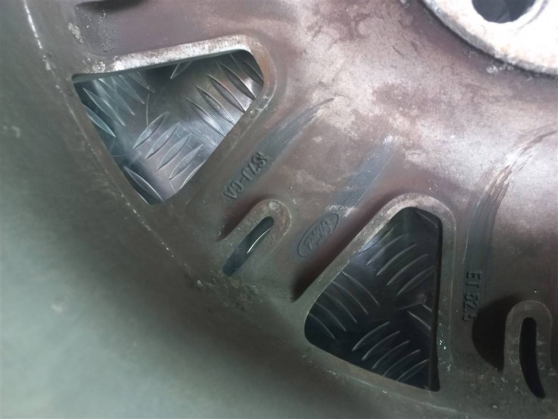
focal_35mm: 25
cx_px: 279
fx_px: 403
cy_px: 210
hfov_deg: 69.4
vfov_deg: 54.9
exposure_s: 1/33
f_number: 1.8
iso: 320
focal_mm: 4.6
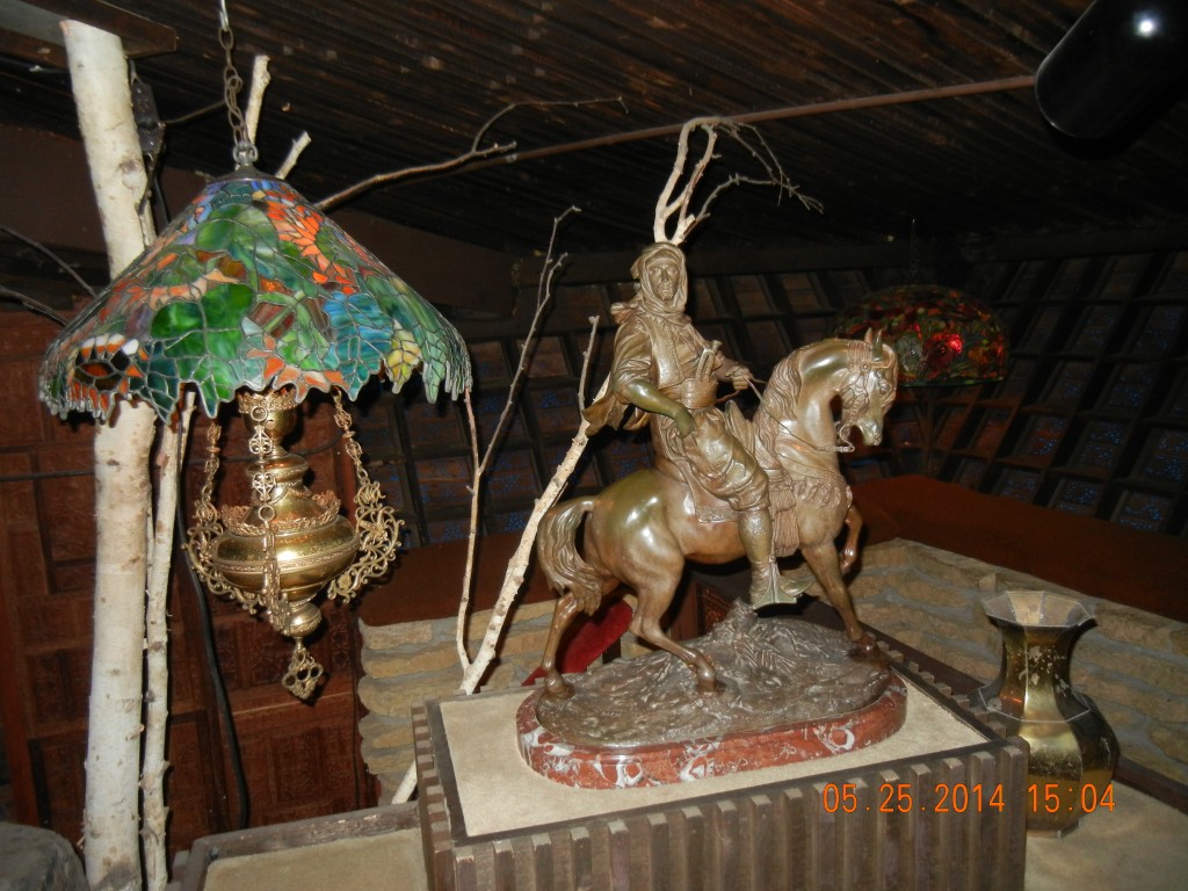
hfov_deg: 60.0
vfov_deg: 46.8
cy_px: 446
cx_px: 594
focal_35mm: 30
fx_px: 1030
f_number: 3.5
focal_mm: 5.4
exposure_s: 1/30
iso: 342
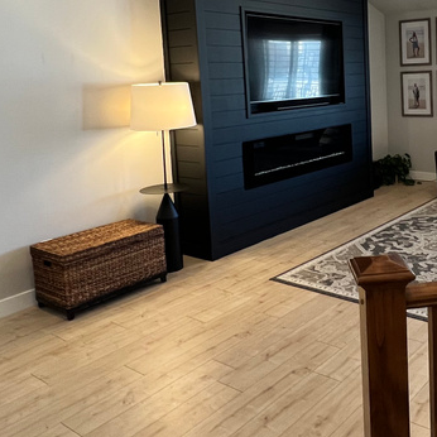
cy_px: 121
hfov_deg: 44.8
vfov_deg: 47.1
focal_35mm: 34
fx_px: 486
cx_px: 378
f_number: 1.8
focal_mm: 1.57
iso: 200
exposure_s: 1/120
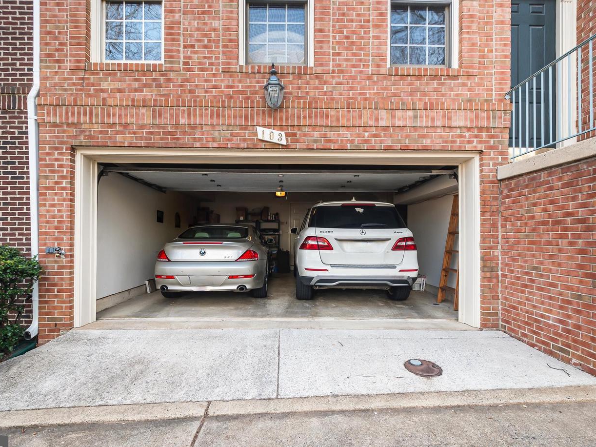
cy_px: 226
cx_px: 283
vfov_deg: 74.7
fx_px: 293
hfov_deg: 91.0
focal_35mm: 17
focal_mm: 10
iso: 640
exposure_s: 1/100
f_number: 7.1
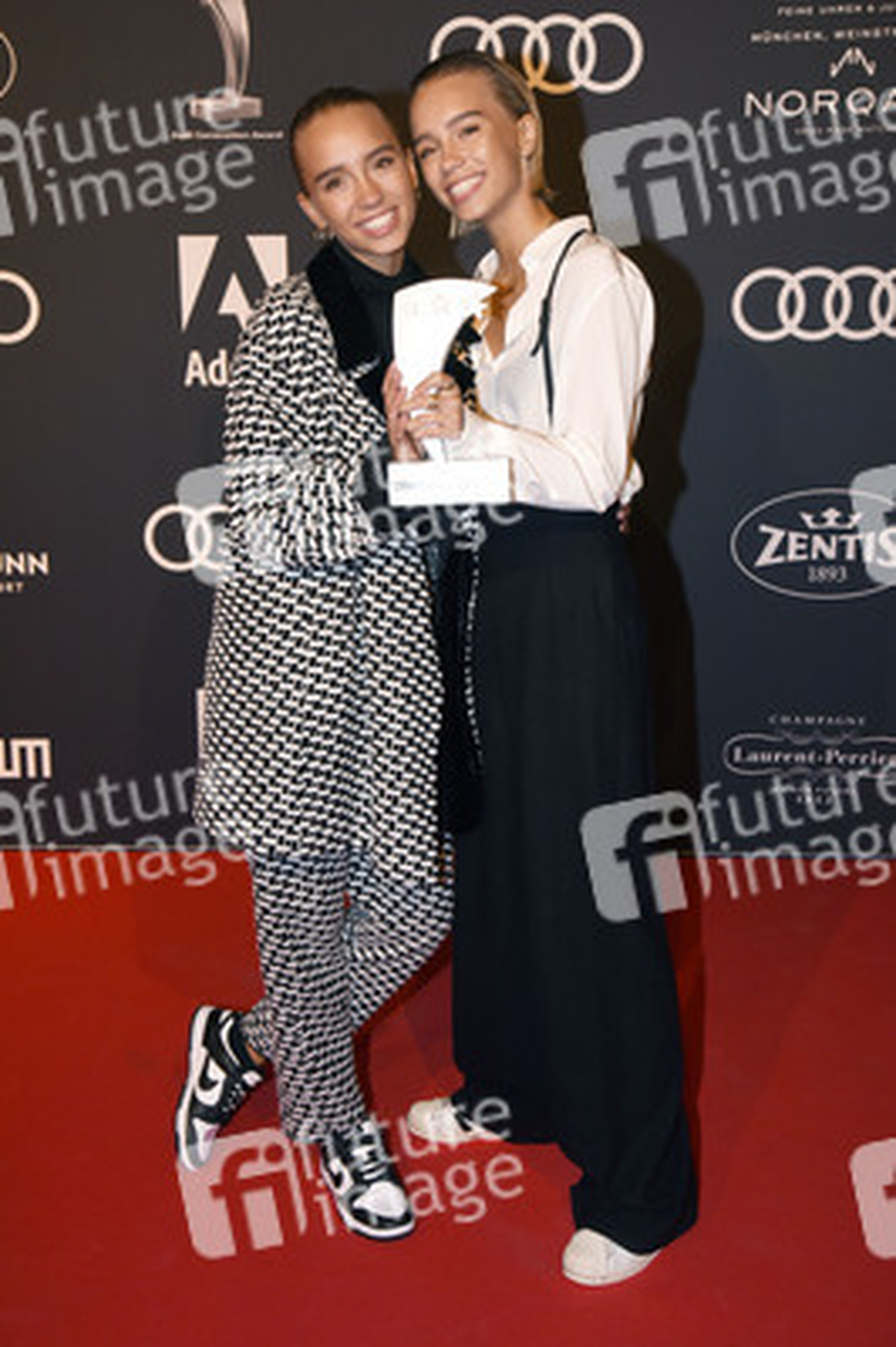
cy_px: 674
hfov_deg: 30.5
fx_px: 1645
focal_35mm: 44
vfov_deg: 44.5
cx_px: 448
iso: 1250
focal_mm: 44
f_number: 6.3
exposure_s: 1/100
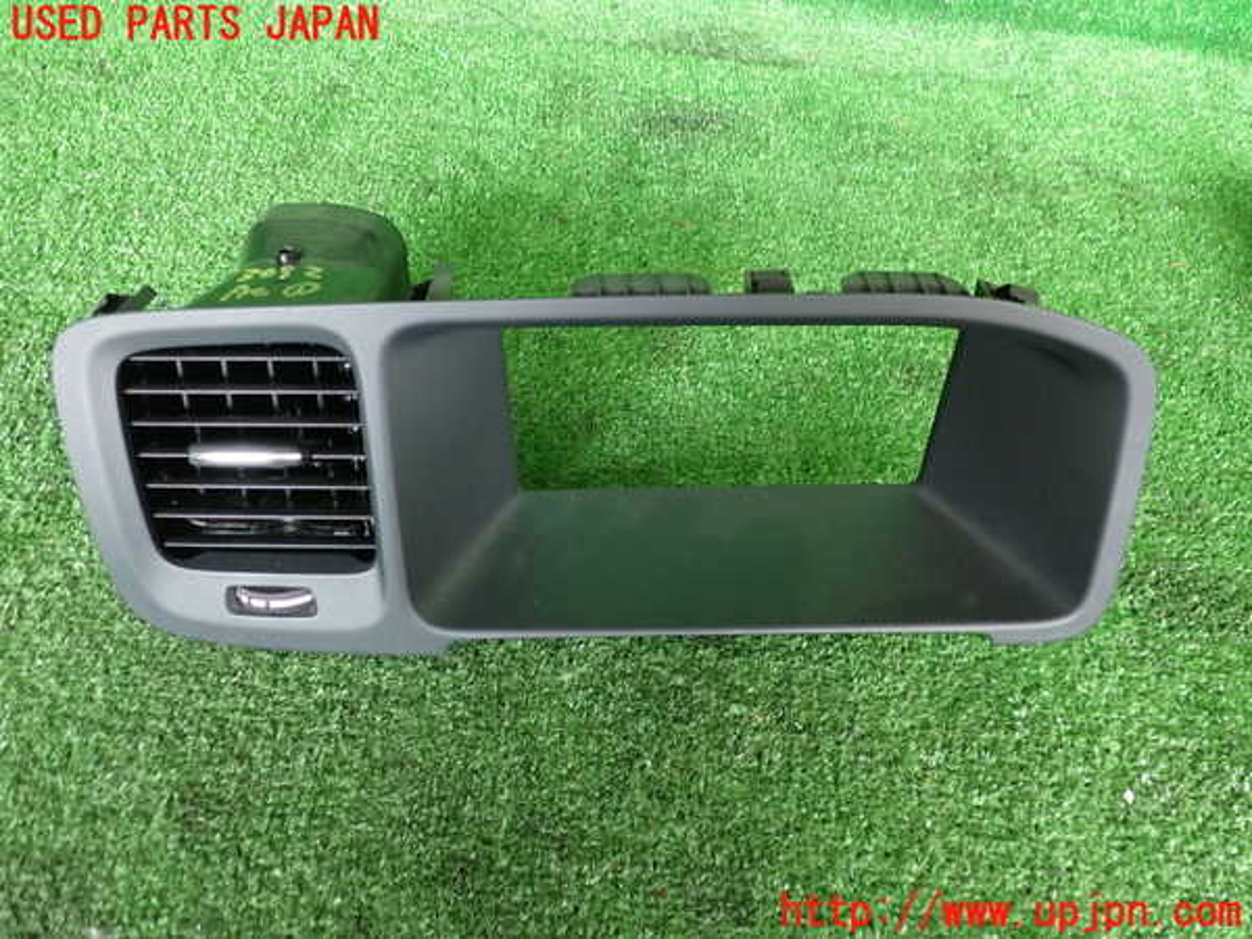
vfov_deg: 46.8
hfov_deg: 60.0
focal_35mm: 30
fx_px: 1085
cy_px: 470
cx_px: 626
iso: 200
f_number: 2.3
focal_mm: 5.4
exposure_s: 1/60
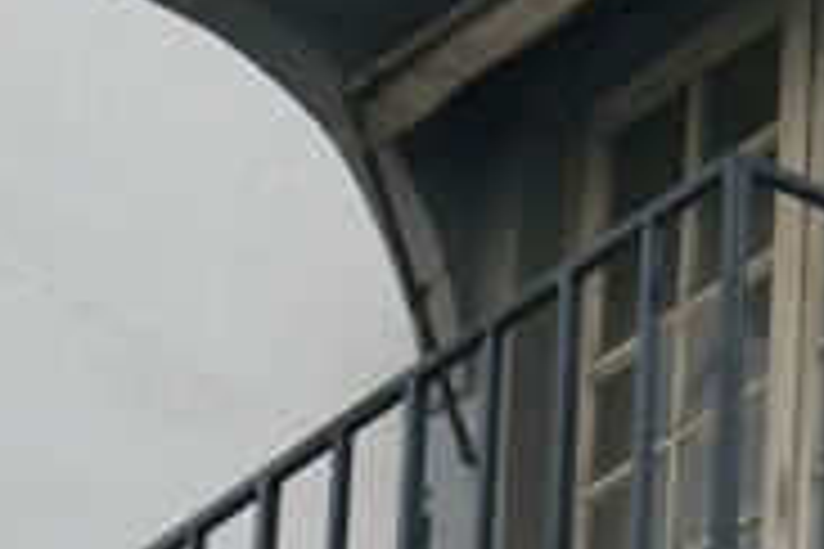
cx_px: 666
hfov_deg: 4.5
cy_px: 50
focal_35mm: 461
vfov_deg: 3.0
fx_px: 10551
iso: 80
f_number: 5.6
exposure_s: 1/250
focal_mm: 21.2
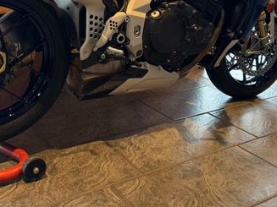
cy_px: 23
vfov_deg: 29.6
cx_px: 101
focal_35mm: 47
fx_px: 376
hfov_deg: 40.1
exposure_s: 1/50
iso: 160
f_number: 1.78
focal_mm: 6.76
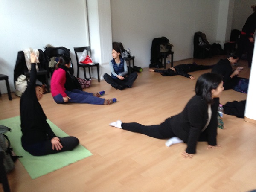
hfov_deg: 55.4
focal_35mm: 33
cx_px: 128
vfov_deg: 42.9
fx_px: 244
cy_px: 96
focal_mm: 4.12
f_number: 2.4
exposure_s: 1/20
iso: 160
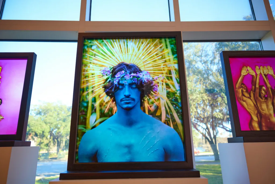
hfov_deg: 73.7
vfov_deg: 53.1
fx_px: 183
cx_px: 138
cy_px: 92
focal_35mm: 24
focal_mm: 24
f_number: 2.8
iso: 500
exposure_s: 1/100
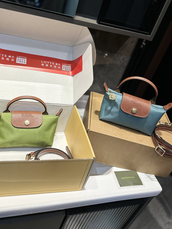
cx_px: 83
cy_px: 88
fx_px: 199
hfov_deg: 46.8
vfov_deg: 59.3
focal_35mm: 30
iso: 125
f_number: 1.78
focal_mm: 6.86
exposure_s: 1/100
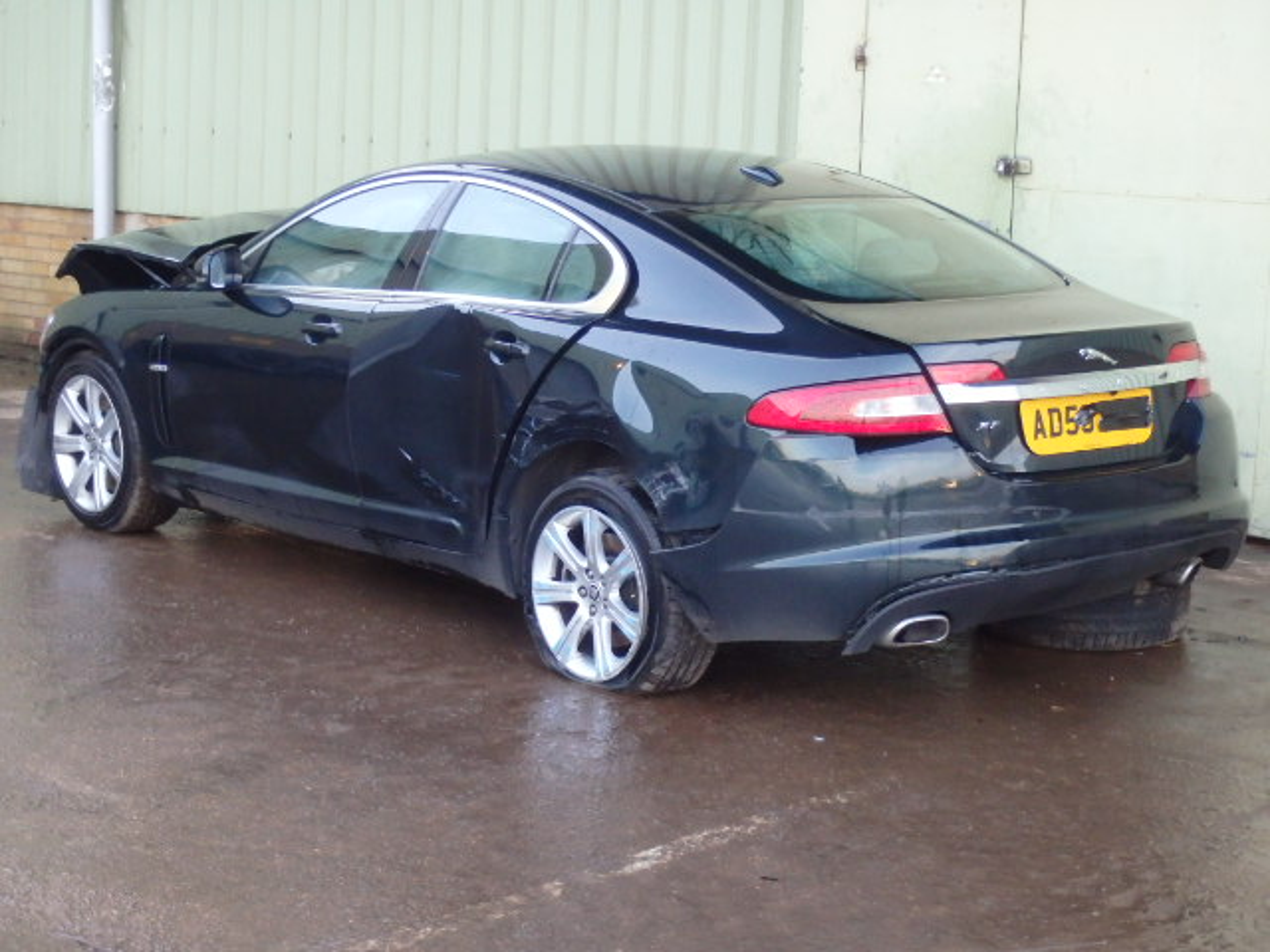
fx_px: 2678
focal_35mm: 73
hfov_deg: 26.7
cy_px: 476
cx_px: 635
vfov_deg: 20.2
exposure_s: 1/60
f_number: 5.7
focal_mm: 13.1
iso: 800
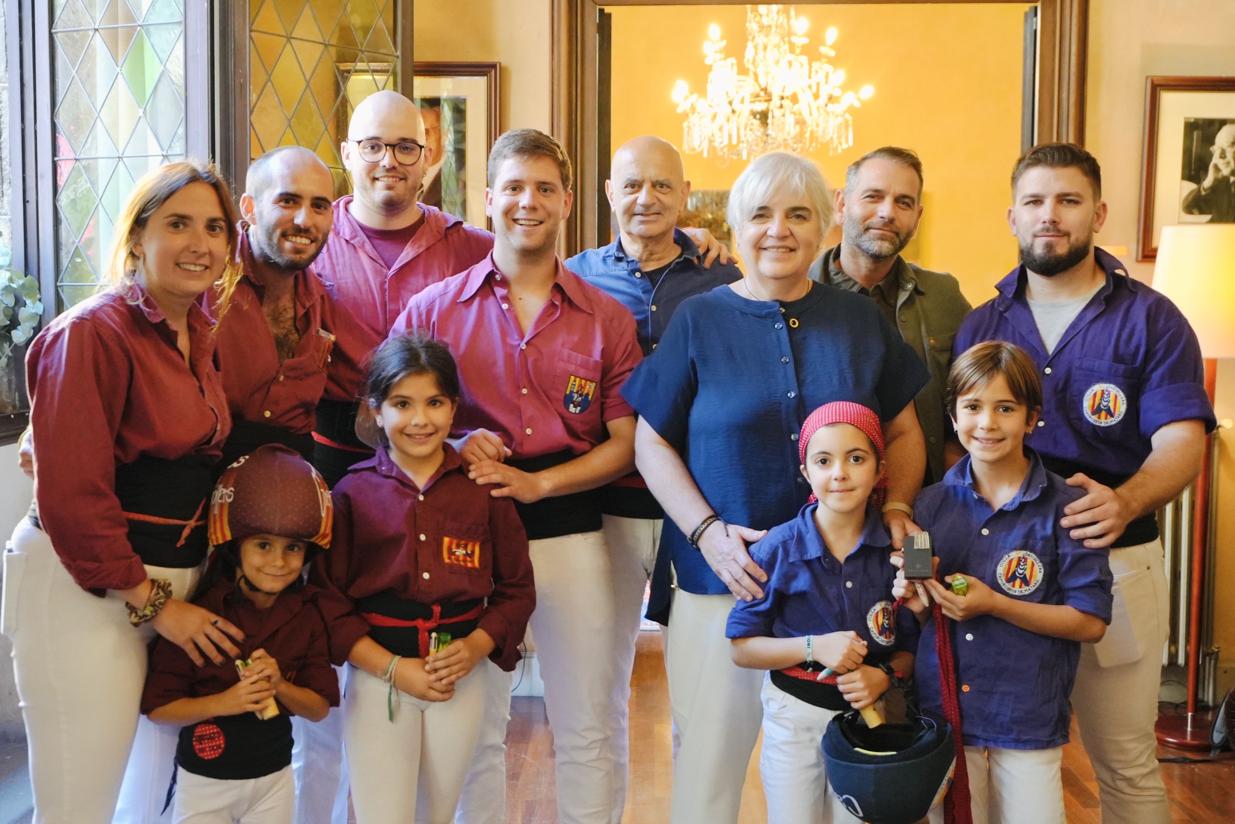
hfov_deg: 55.8
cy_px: 412
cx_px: 618
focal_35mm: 34
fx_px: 1166
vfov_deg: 38.9
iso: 2000
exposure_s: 1/100
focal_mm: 22.8
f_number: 2.8
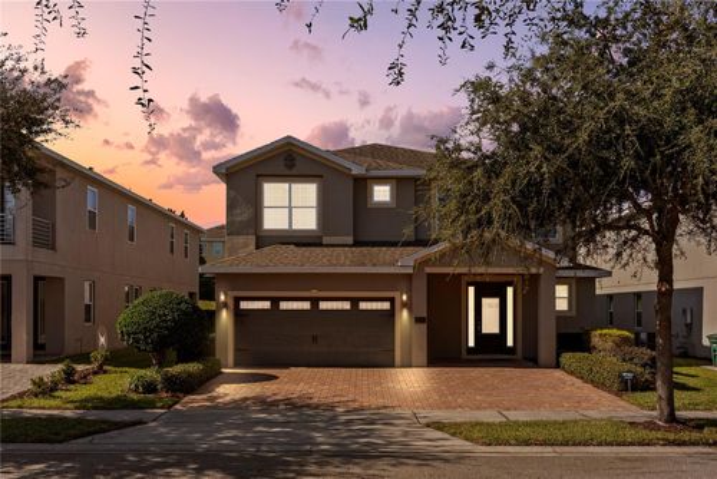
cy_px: 240
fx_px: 658
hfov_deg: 57.2
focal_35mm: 33
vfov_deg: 40.0
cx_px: 358
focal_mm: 33
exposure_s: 1/100
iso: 80
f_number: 10
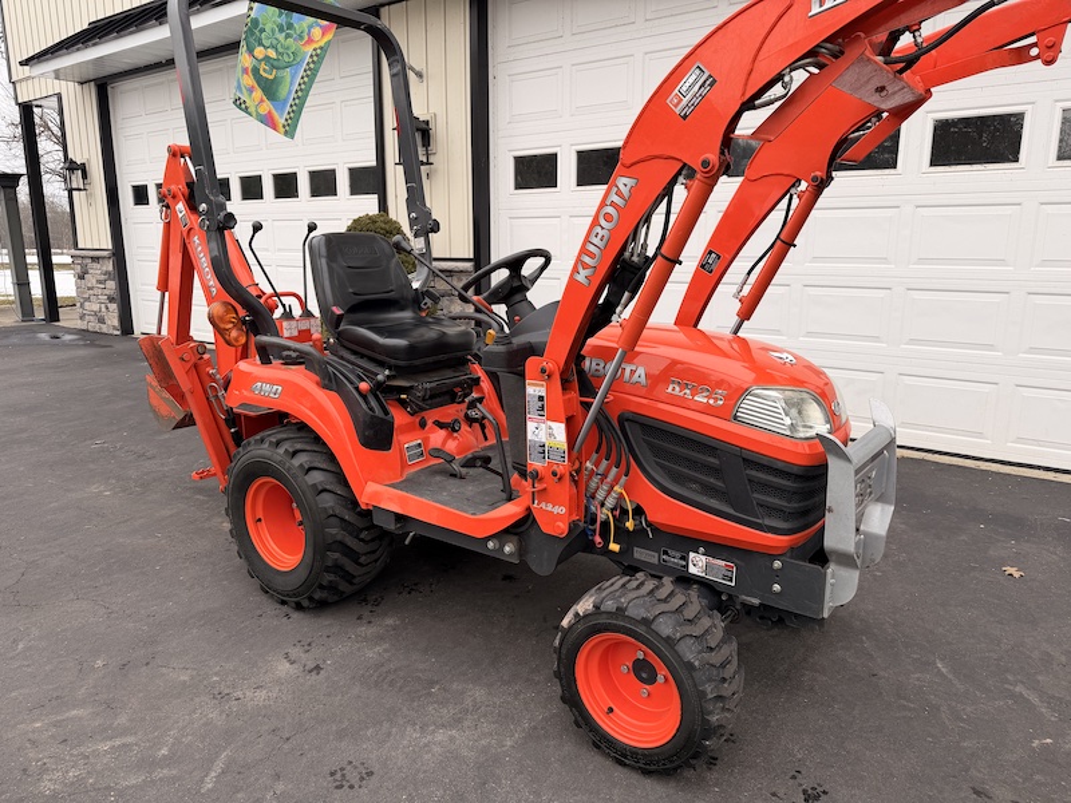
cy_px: 402
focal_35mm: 24
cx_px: 536
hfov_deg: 71.6
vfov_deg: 56.8
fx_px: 743
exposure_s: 1/391
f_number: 1.78
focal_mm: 6.76
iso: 80
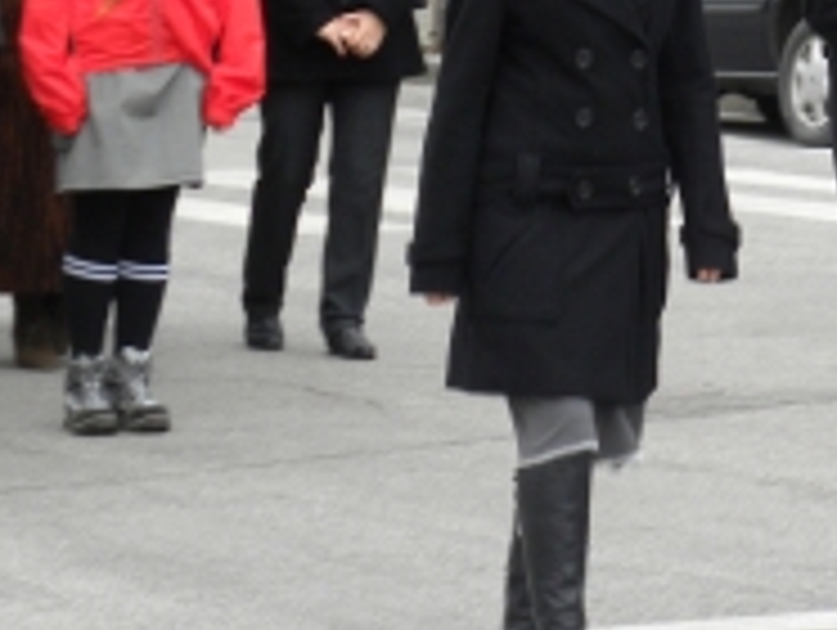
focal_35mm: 282
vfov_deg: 5.3
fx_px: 6827
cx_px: 1040
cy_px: 52
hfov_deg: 7.0
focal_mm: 18.8
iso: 93
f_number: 4
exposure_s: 1/75
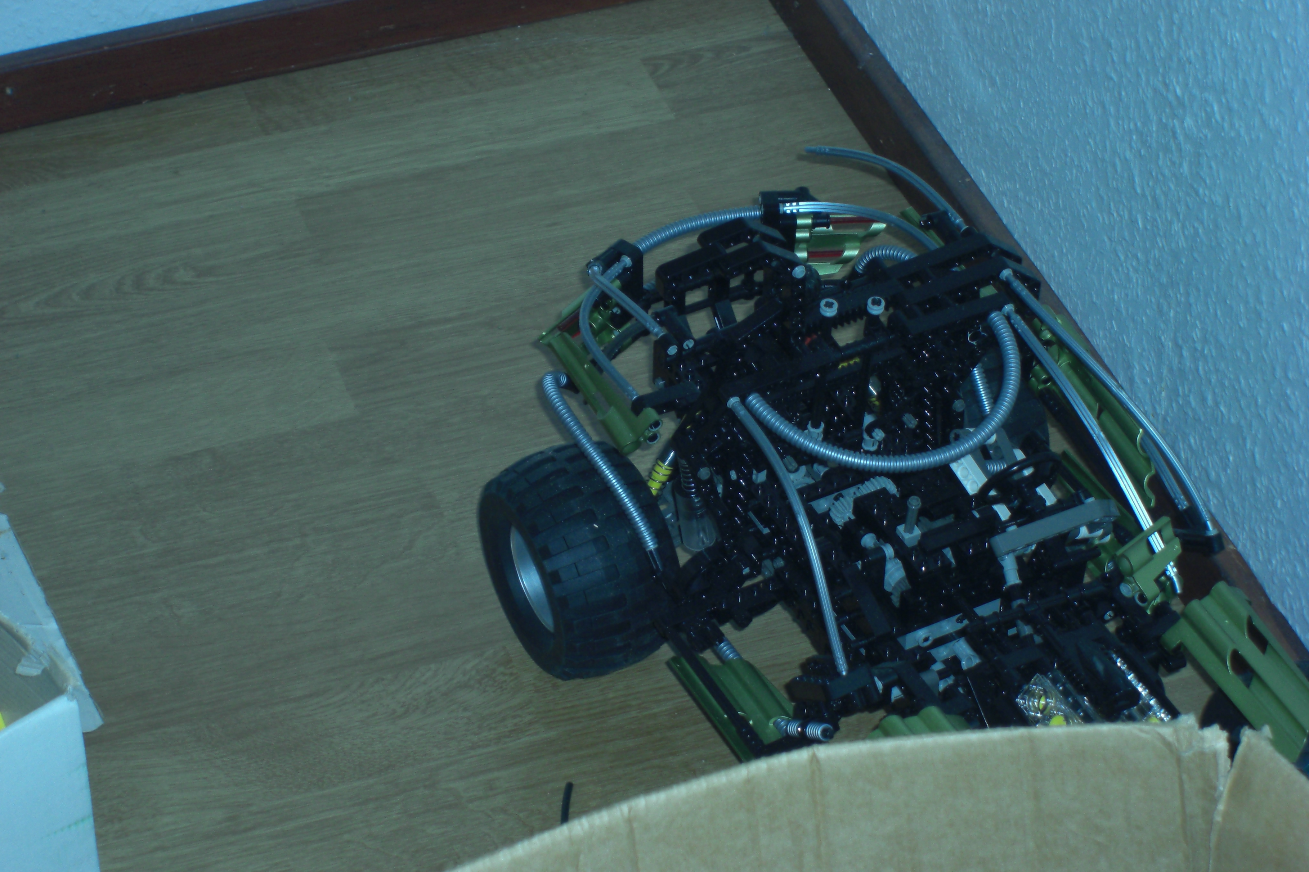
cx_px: 653
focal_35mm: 119
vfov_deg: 11.5
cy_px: 468
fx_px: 4326
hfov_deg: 17.2
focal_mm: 23.7
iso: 200
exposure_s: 1/60
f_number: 5.1
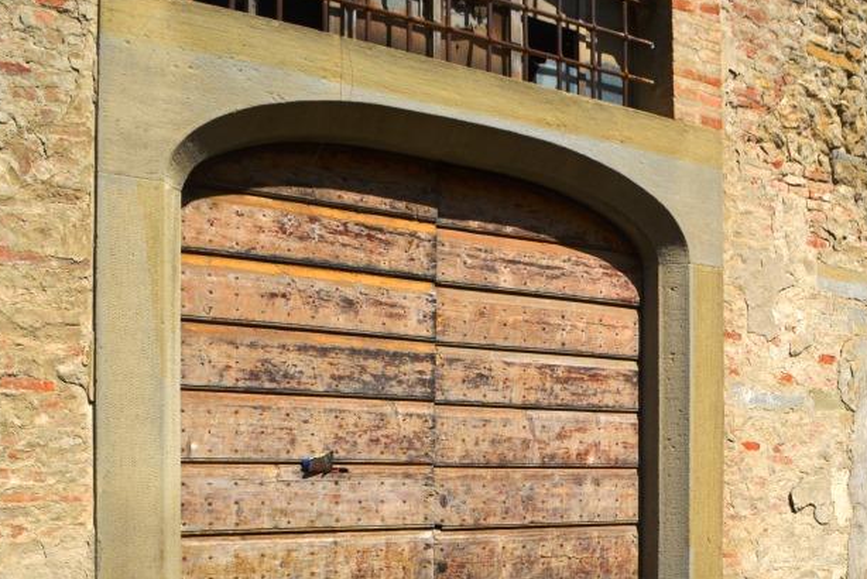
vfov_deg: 29.1
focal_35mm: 45
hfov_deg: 43.5
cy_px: 475
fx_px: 1084
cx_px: 498
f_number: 8
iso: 100
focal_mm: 18
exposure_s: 1/320
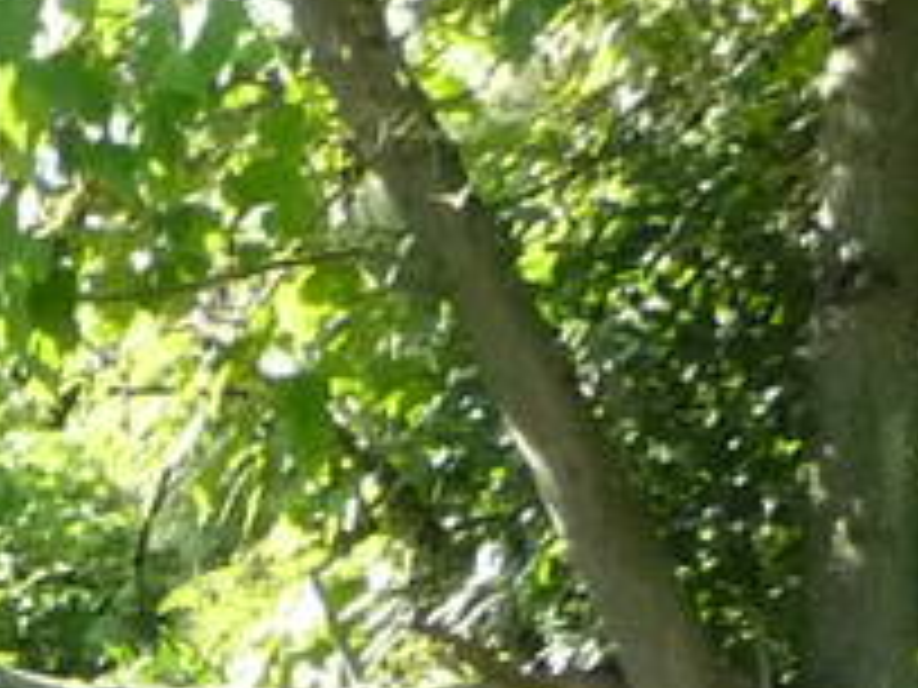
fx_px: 5834
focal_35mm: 220
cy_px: 2410
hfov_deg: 7.9
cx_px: -1737
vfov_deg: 6.0
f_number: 3.3
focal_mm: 4.7
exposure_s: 1/400
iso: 400
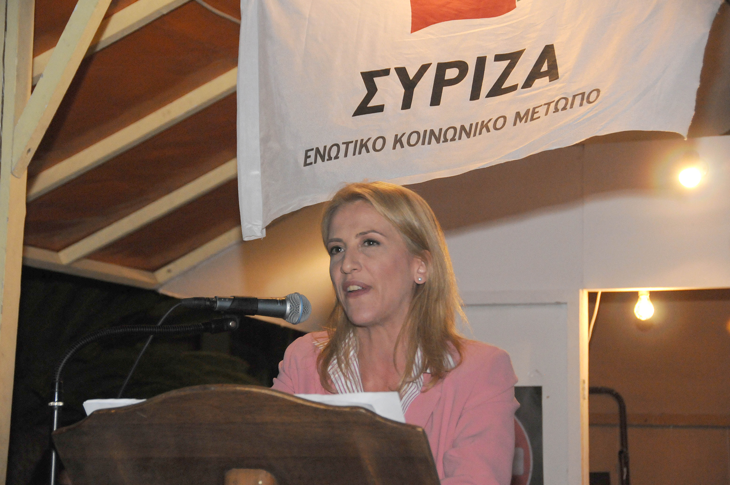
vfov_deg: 13.0
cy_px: 242
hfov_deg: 19.5
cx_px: 365
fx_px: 2127
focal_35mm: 105
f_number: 5
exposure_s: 1/100
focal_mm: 70
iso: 1600
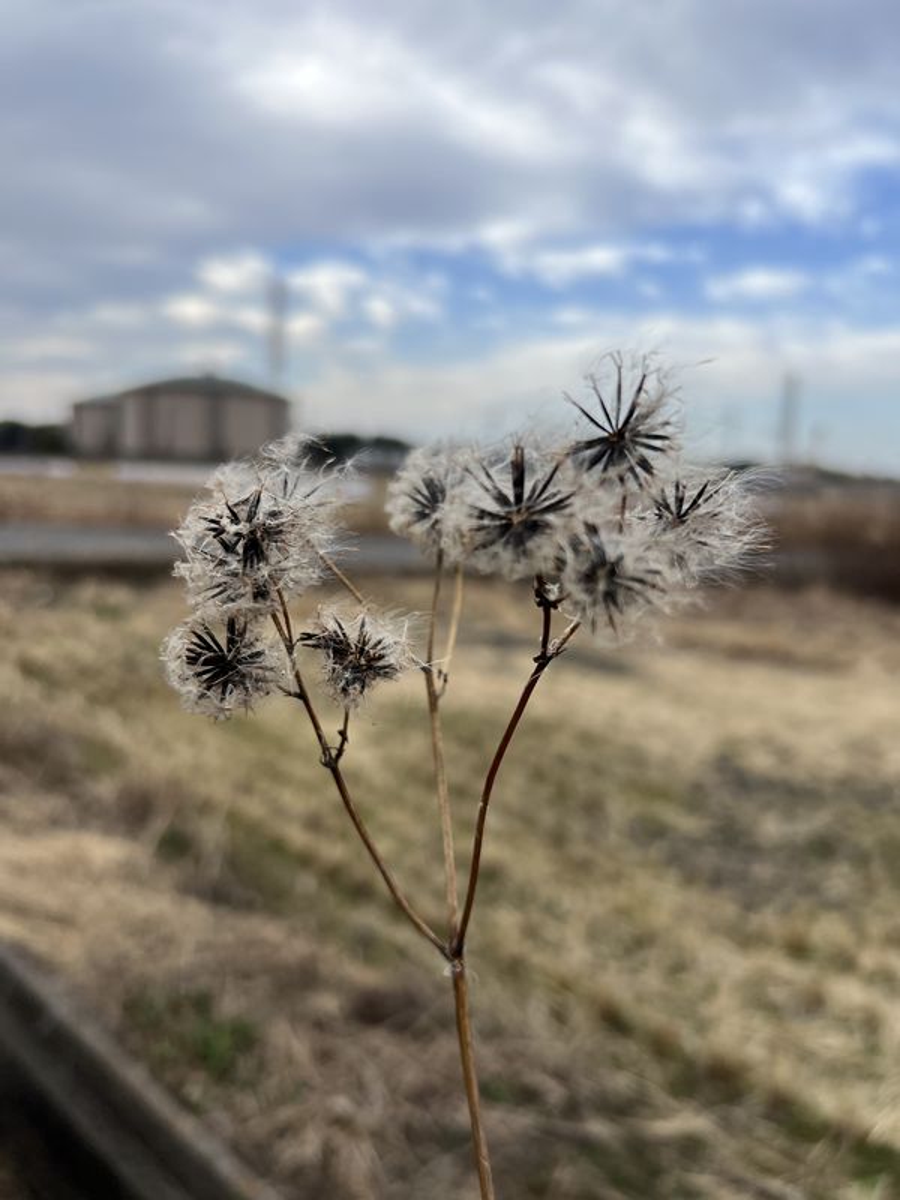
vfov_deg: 67.3
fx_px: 901
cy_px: 600
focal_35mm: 26
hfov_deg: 53.1
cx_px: 450
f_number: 1.5
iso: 50
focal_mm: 5.7
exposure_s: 1/1669
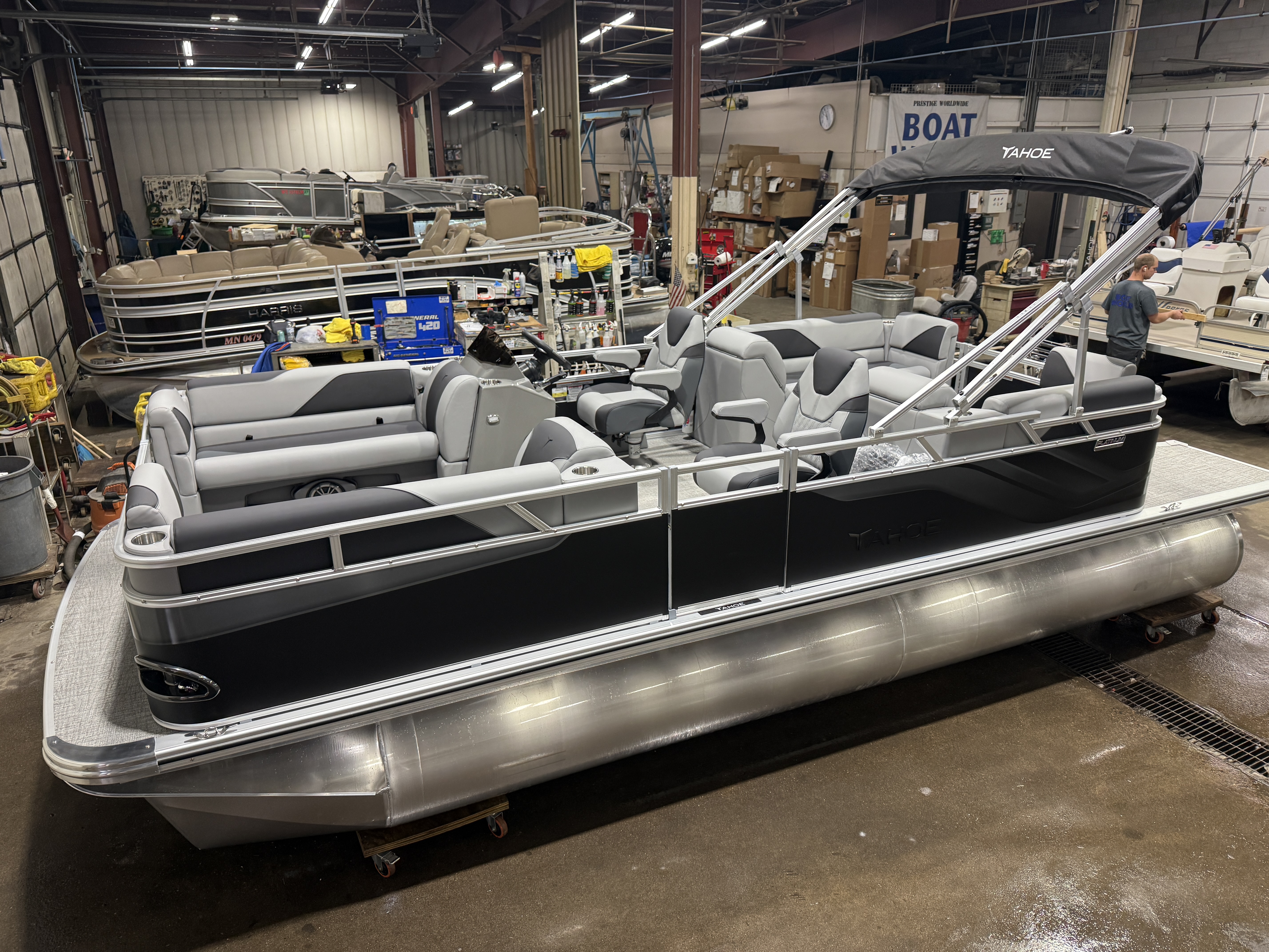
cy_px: 476
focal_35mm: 24
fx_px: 880
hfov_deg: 71.6
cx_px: 634
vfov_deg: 56.8
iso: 200
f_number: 1.78
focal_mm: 6.76
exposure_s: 1/120
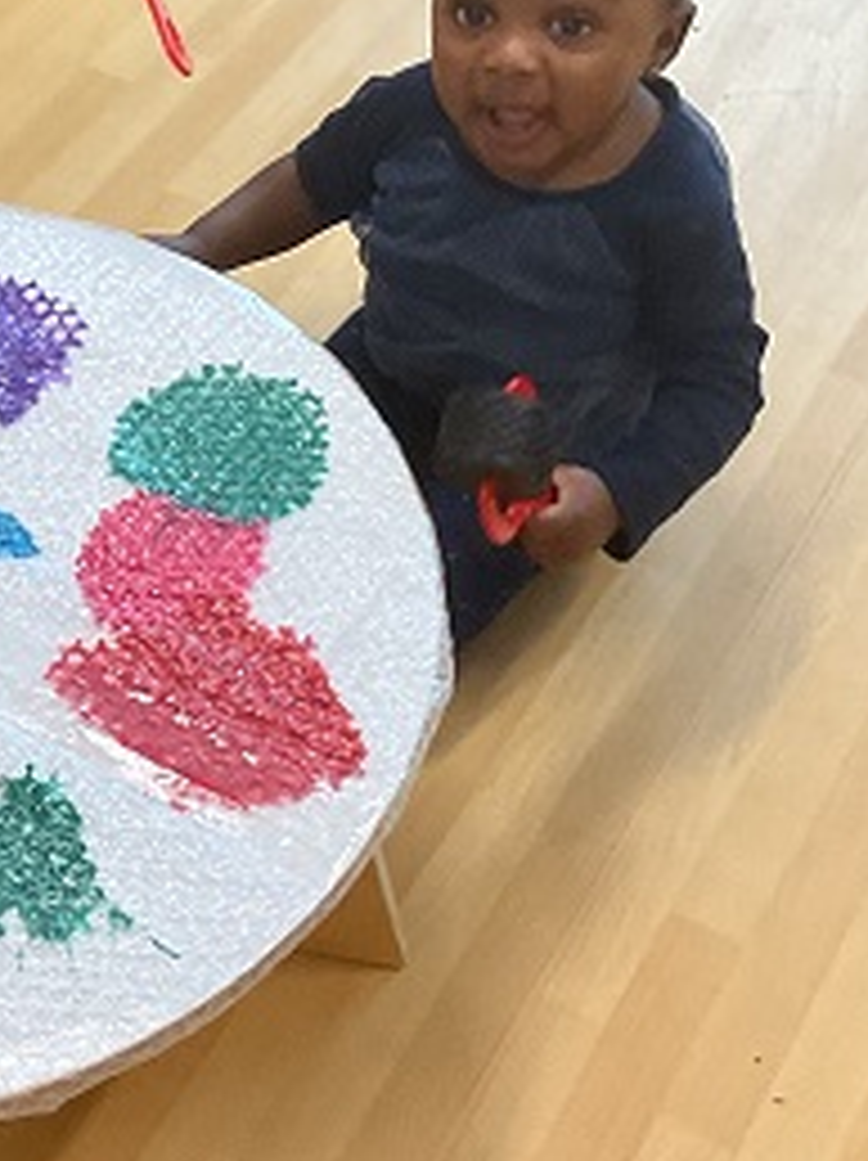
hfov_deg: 19.3
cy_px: 441
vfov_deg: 25.9
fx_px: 2512
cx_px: 108
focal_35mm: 75
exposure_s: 1/60
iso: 125
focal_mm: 3
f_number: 1.8
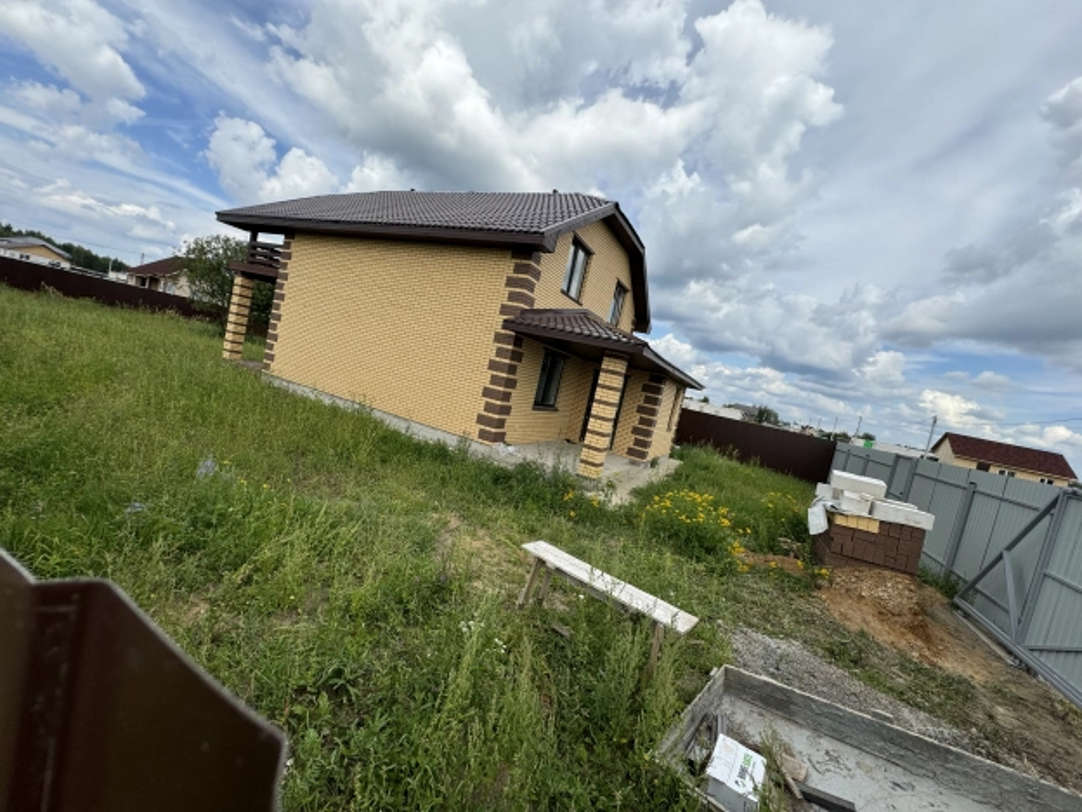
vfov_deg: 85.7
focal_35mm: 14
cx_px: 541
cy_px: 406
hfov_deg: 102.1
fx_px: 438
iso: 50
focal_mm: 2.22
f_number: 2.2
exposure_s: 1/1370
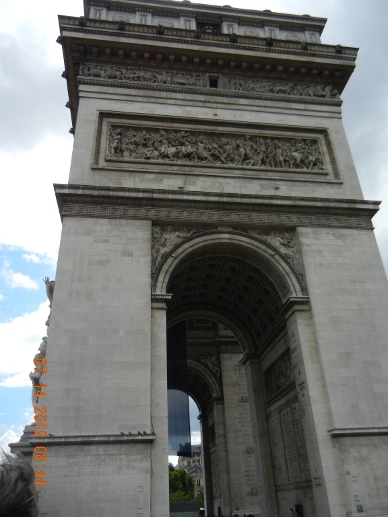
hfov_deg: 46.8
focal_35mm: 30
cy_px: 258
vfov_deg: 60.0
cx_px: 194
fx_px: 448
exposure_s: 1/1258
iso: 160
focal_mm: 5.4
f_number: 3.5
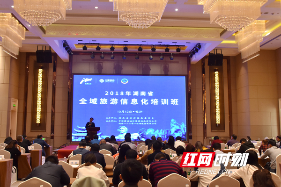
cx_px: 140
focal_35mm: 33
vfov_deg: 40.0
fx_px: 258
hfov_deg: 57.2
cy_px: 94
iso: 1250
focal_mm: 22
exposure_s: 1/50
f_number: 7.1
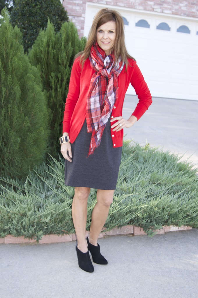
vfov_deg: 38.9
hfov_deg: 26.4
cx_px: 99
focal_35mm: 51
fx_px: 422
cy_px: 149
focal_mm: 34
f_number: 4.5
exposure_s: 1/125
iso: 180
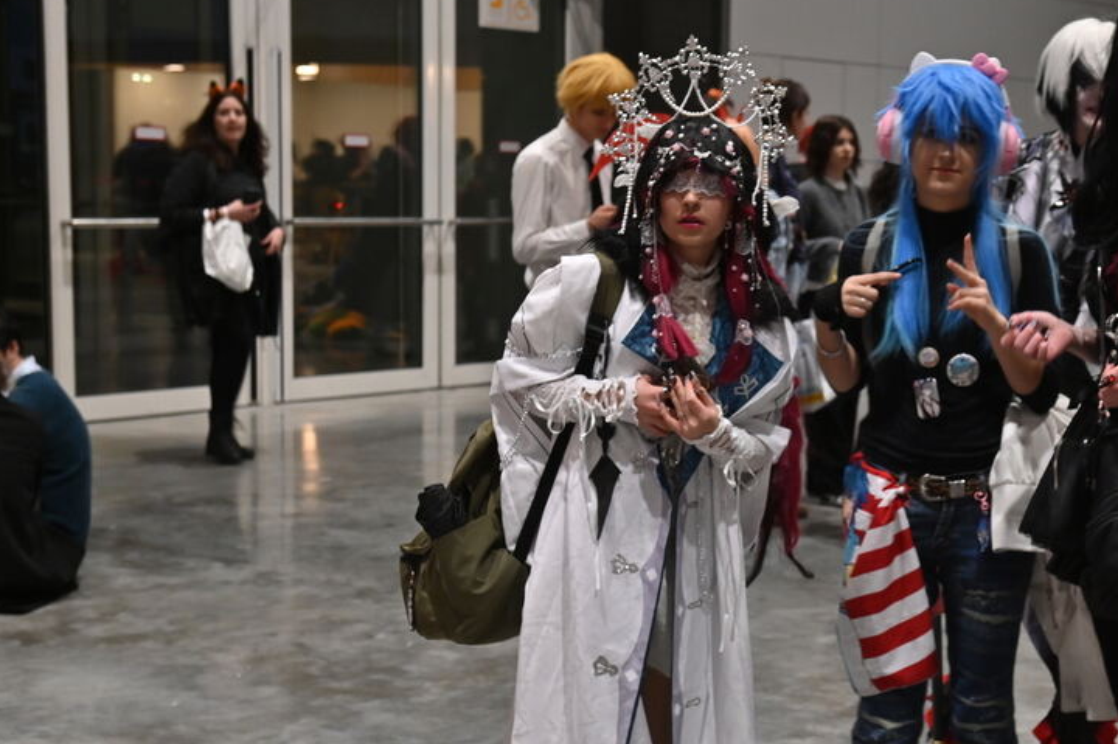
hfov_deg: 26.6
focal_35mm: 75
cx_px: 849
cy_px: 461
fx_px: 2327
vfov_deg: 18.1
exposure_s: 1/60
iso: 1600
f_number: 4.5
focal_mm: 45
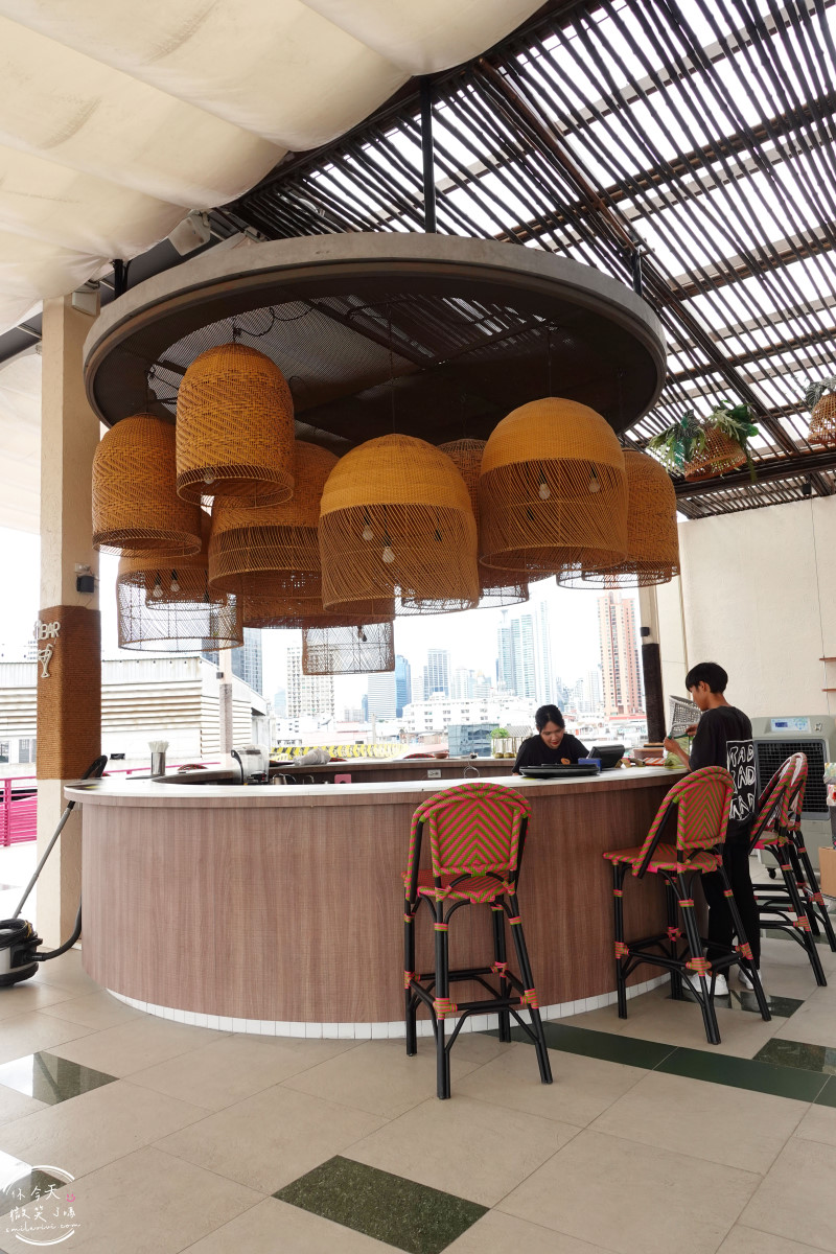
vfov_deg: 73.7
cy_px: 627
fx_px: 836
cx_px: 418
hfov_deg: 53.1
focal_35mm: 24
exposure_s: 1/250
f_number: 4
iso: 125
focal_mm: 9.4
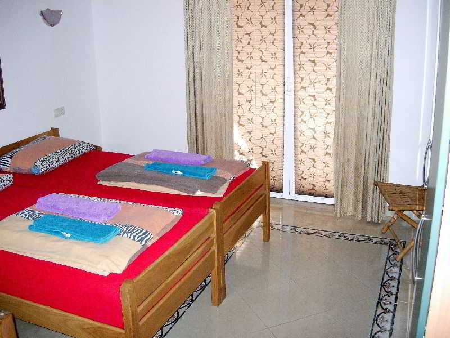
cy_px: 169
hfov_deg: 49.0
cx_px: 225
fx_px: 494
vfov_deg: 37.7
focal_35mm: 38
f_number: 2.8
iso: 194
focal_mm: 7.8
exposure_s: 1/157
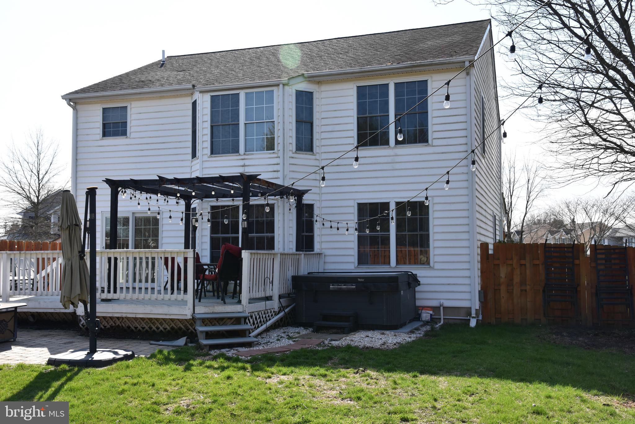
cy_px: 212
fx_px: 670
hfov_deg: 50.7
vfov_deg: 35.1
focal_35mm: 38
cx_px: 318
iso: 800
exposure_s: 1/500
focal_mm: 38
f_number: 11
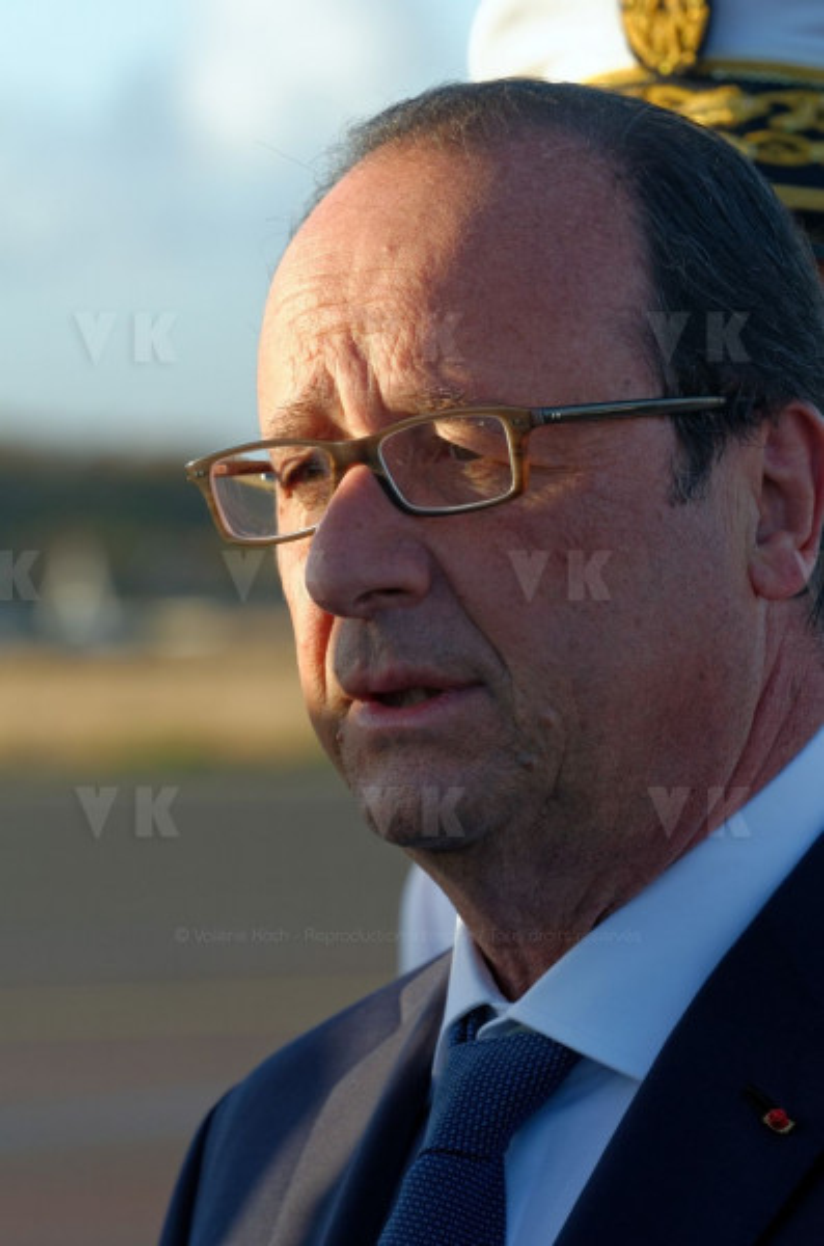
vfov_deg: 7.9
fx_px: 9059
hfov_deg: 5.2
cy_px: 623
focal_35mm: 262
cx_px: 412
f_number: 8
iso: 250
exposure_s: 1/200
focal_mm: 175
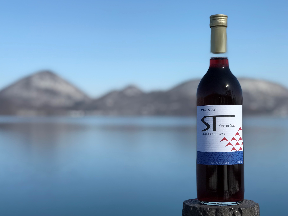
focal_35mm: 57
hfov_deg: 33.8
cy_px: 108
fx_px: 474
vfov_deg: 25.7
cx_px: 144
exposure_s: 1/1140
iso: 20
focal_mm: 6.6
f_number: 2.8
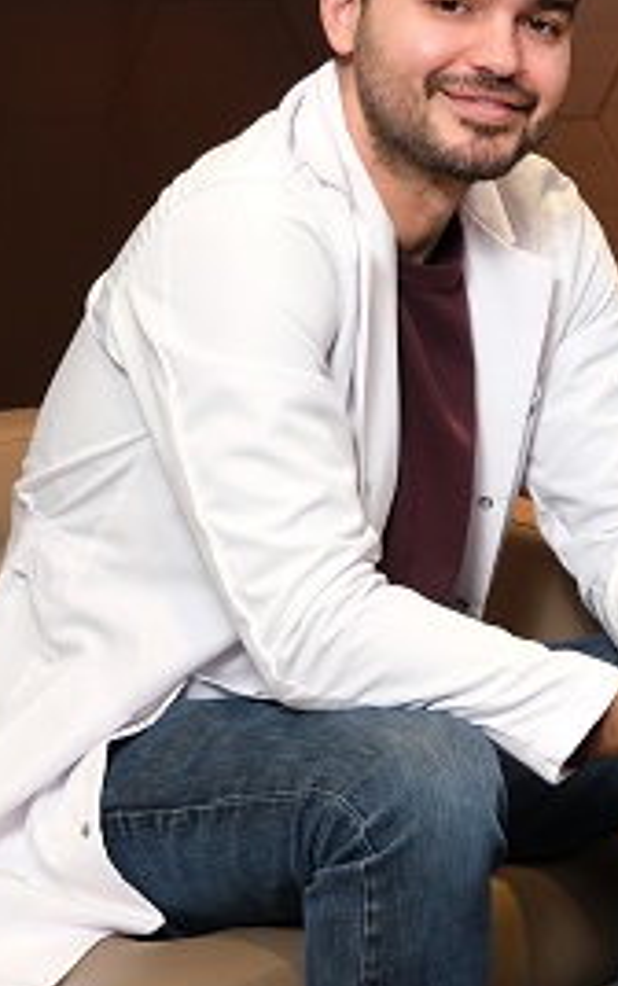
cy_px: 309
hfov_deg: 11.2
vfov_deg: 18.2
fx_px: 3066
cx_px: 820
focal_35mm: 114
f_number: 2.8
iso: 640
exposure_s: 1/100
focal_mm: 33.2
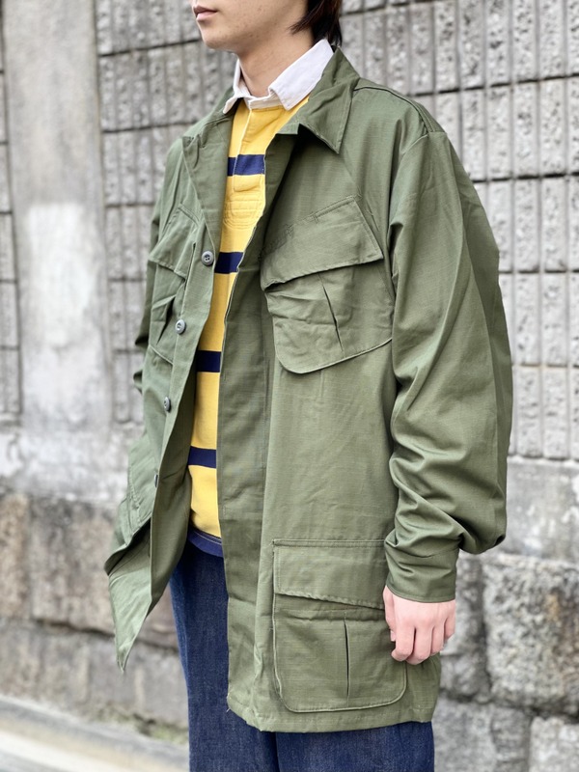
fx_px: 1427
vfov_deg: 30.3
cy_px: 386
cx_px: 290
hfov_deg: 22.9
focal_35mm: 64
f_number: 2.2
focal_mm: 7.5
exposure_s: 1/121
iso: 40
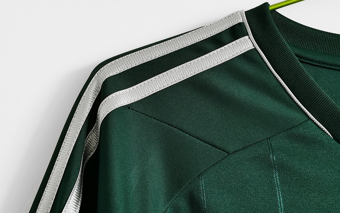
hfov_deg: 40.3
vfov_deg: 25.8
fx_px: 463
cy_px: 100
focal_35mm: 50
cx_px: 170
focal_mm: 5.58
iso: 250
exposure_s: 1/50
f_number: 1.8
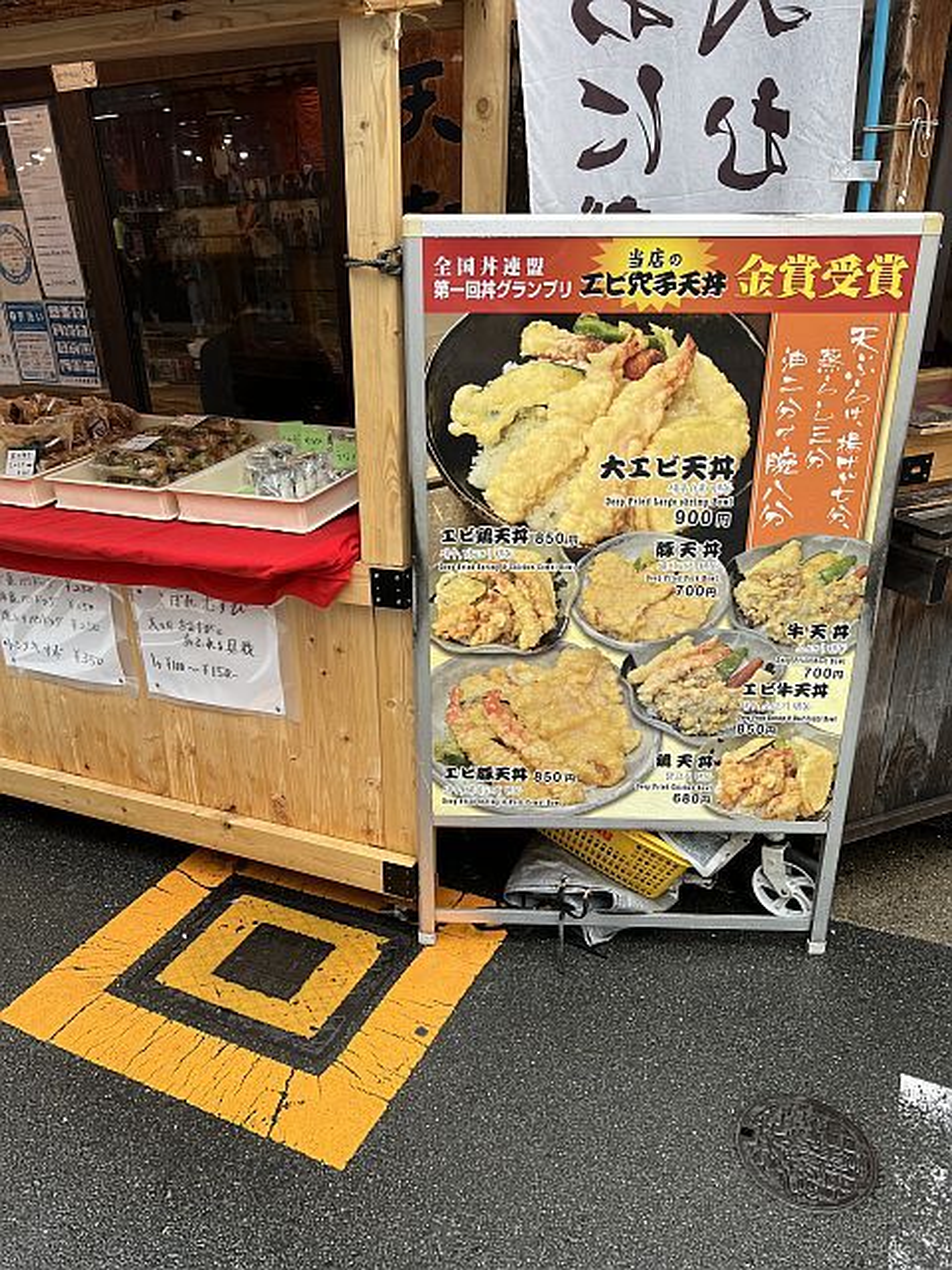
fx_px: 953
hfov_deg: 53.1
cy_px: 635
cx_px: 476
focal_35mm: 26
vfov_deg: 67.3
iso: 32
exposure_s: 1/121
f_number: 1.5
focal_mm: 5.7
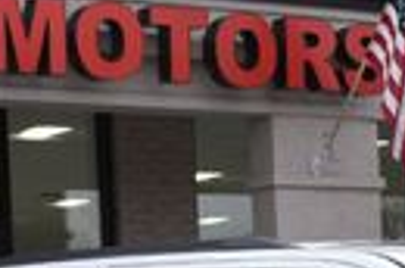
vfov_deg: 8.2
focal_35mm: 163
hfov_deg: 12.6
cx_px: 240
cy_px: 402
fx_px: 1829
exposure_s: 1/160
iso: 200
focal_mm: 22
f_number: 5.6
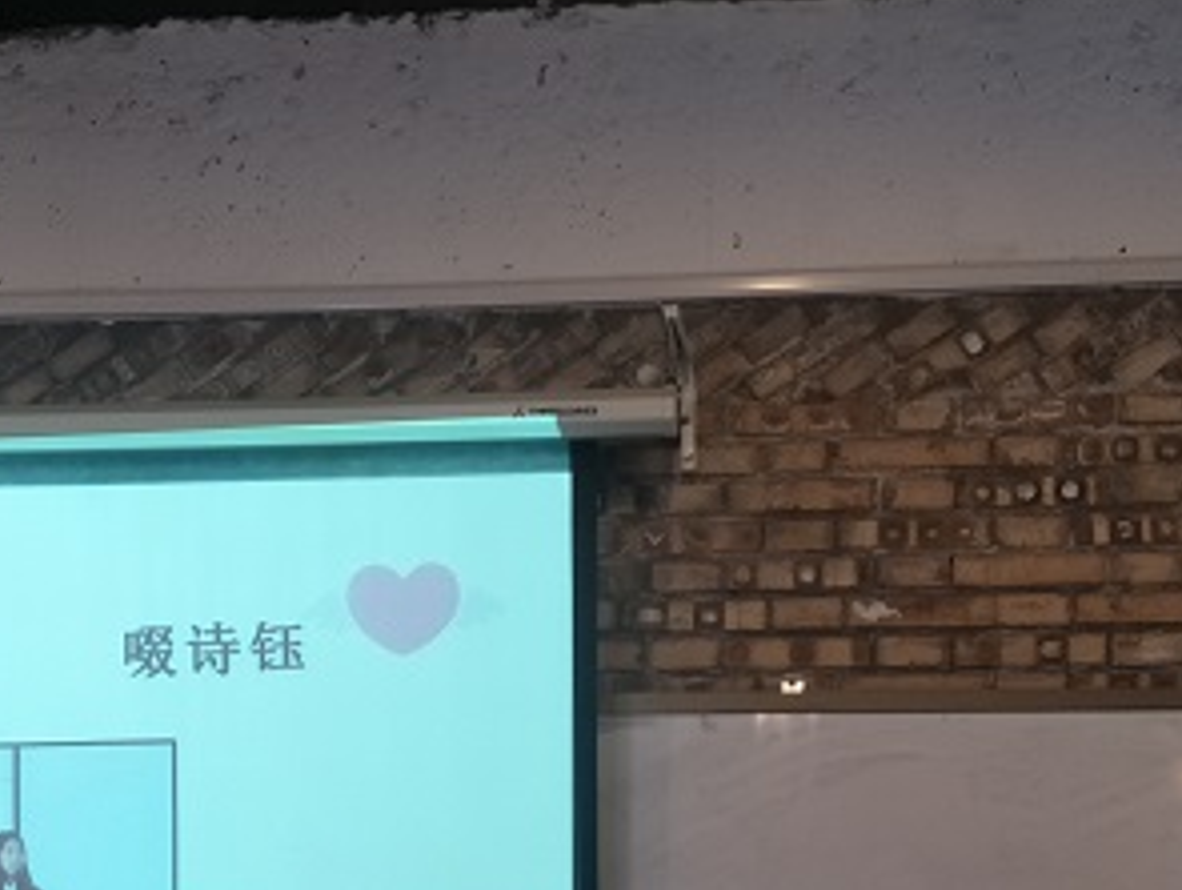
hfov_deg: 36.4
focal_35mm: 52
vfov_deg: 27.4
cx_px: 397
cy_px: 746
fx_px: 1778
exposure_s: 1/50
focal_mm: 4.1
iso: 91
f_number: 1.7
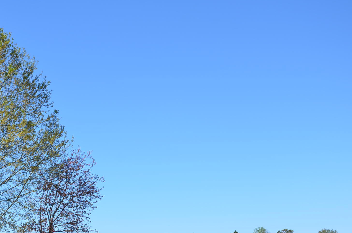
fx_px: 693
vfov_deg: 18.9
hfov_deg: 27.9
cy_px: 192
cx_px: 70
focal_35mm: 71
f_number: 8
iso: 100
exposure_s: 1/250
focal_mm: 28
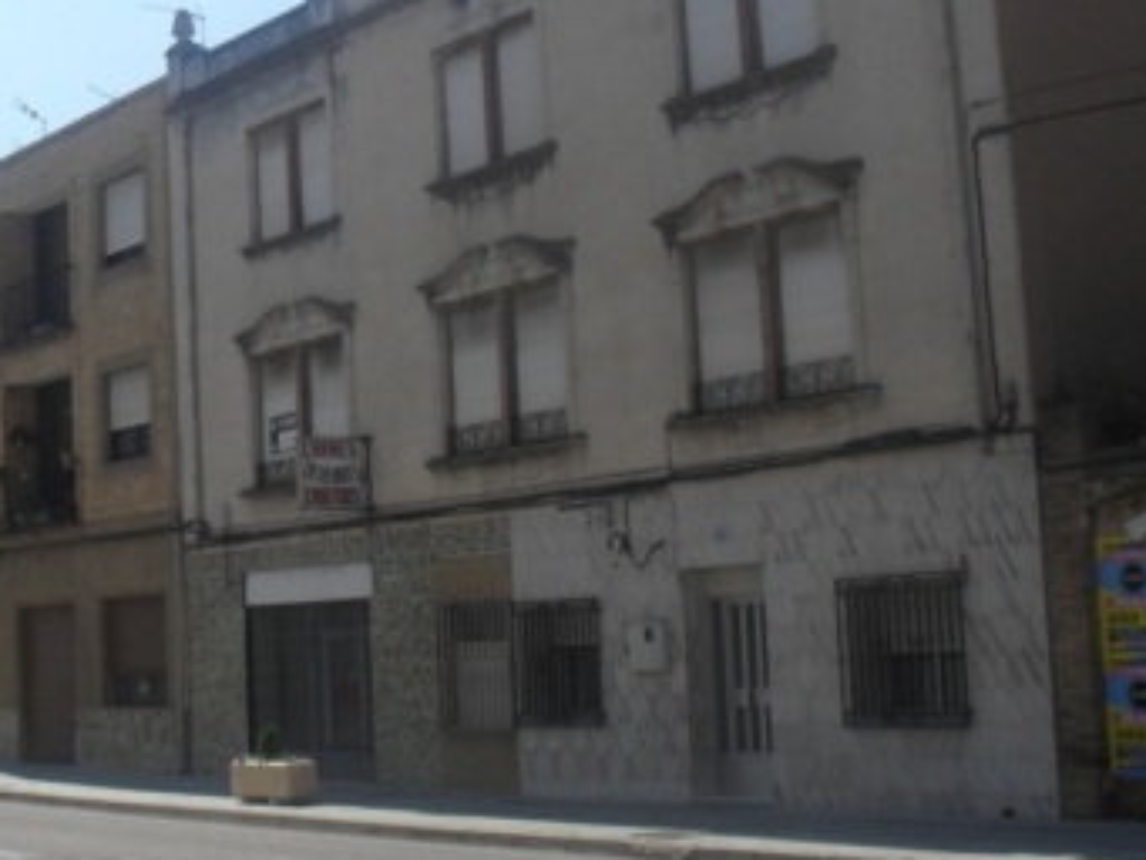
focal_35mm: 60
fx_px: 1987
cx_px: 255
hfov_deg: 31.5
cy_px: 322
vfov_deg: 24.4
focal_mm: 6.3
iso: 100
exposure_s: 1/250
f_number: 8.4
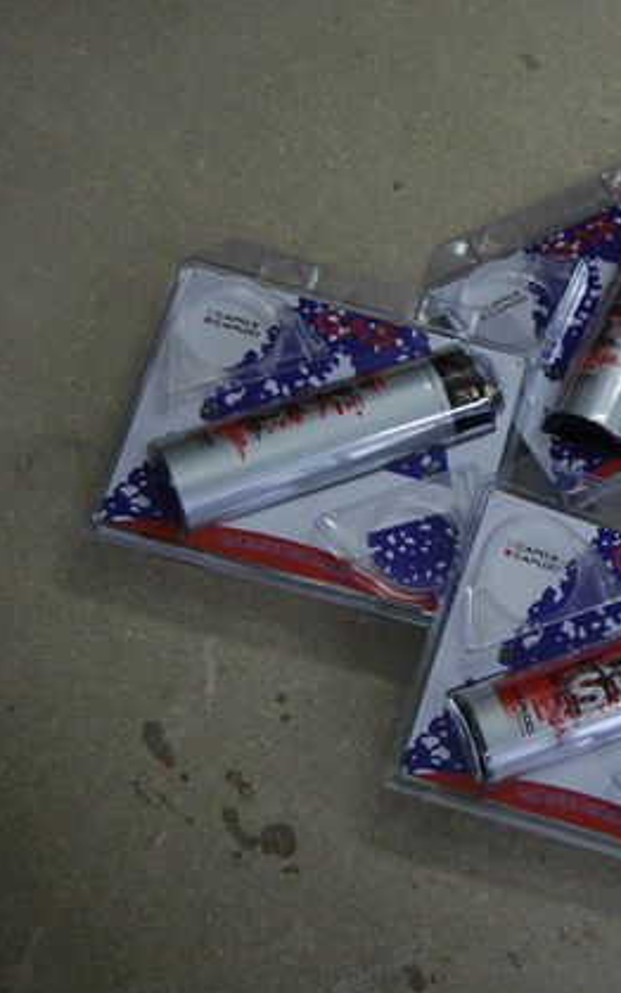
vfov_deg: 36.3
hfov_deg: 22.2
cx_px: 640
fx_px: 1516
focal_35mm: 56
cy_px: 500
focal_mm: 24
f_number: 4
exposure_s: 1/30
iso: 800
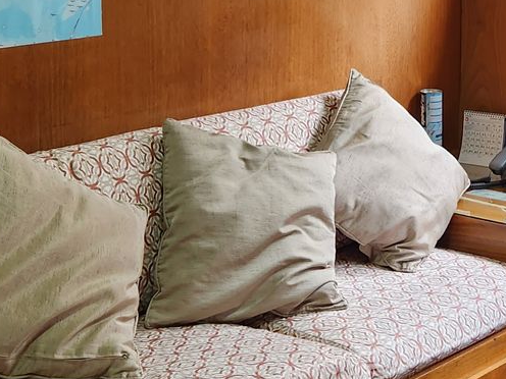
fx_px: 1301
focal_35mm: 89
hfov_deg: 21.6
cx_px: 444
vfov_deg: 16.3
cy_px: 23
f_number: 1.8
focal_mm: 5.4
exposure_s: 1/180
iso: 100
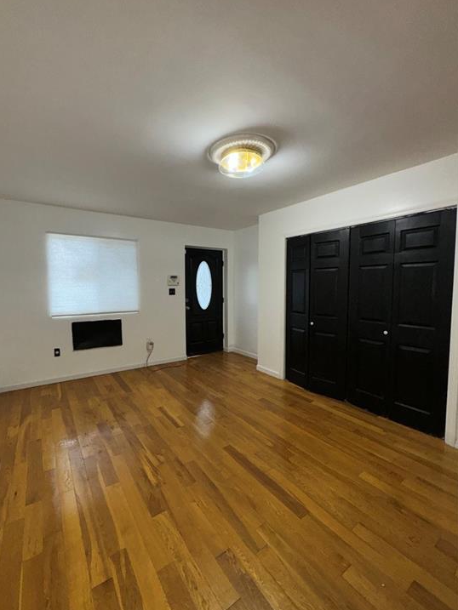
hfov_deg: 81.7
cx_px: 215
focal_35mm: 15
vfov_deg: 98.2
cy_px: 303
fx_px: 265
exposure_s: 1/120
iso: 80
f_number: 2.2
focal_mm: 2.22
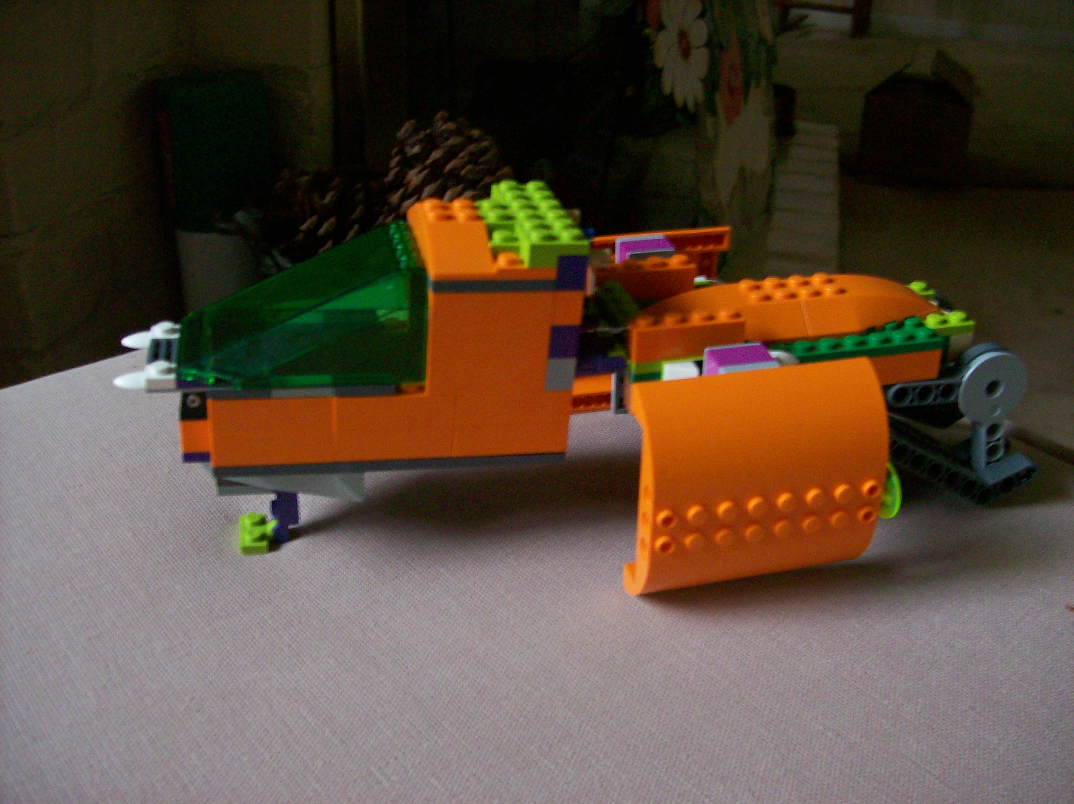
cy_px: 402
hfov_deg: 51.4
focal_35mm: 36
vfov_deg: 39.6
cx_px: 537
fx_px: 1116
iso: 160
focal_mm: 6
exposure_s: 1/8
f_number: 2.7
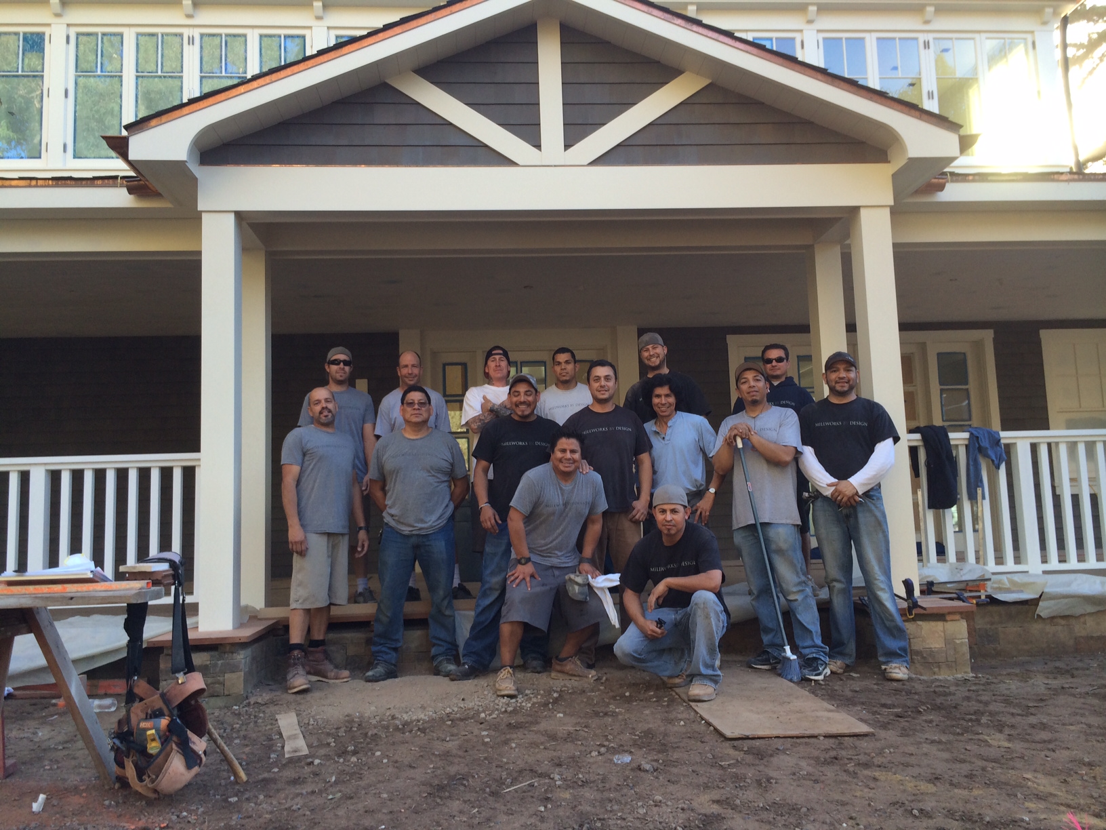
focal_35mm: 30
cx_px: 553
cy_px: 415
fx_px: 959
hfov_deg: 60.0
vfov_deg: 46.8
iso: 40
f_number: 2.2
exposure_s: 1/120
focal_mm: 4.12
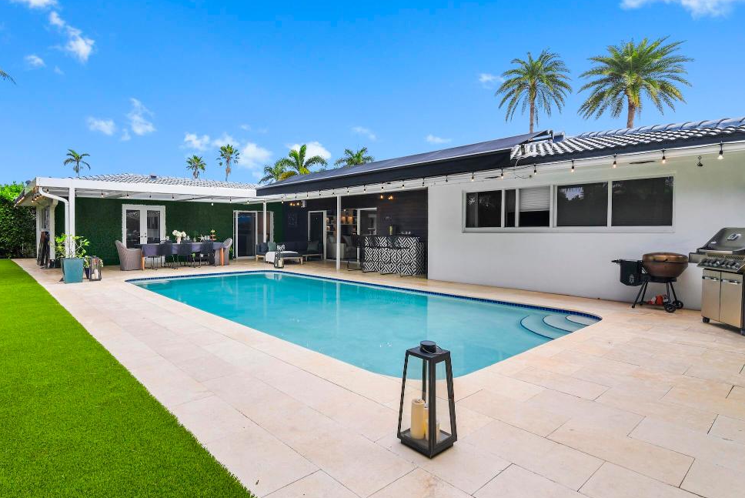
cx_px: 318
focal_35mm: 19
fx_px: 393
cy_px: 255
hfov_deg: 86.3
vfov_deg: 64.6
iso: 200
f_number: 8
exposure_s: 1/30
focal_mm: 16
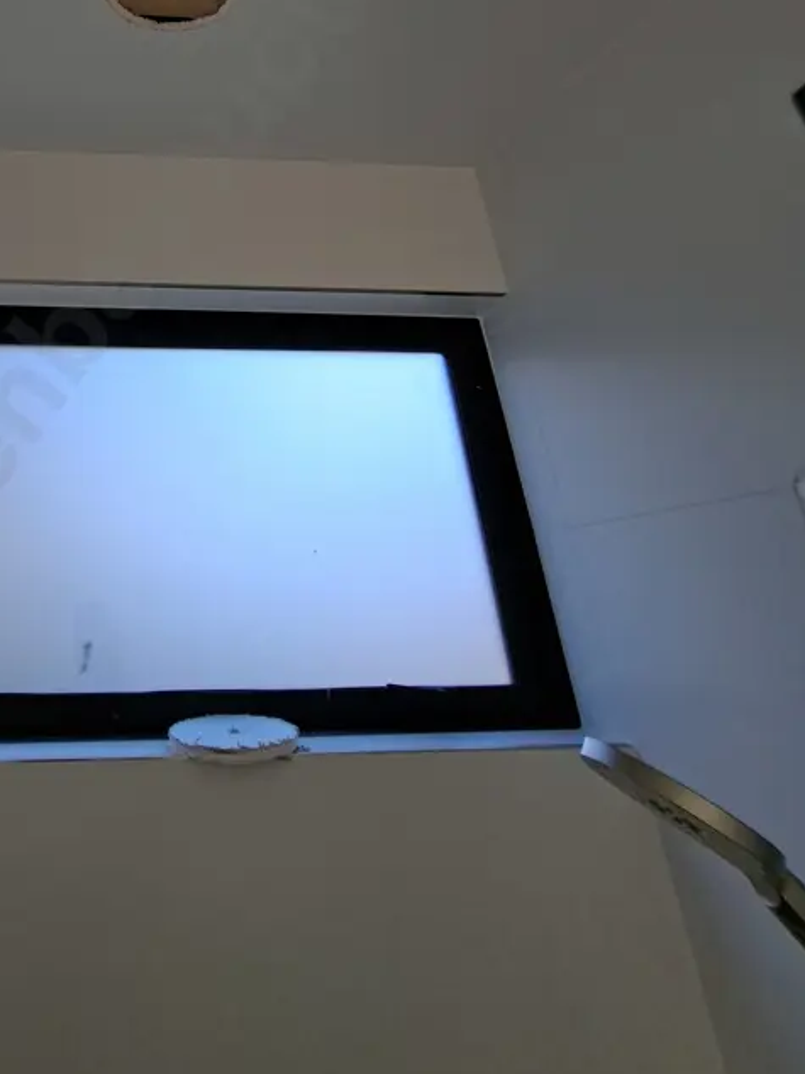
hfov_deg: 58.6
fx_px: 652
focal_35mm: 21
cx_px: 163
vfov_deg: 71.2
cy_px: 217
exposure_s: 1/182
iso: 40
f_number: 2.2
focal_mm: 1.74
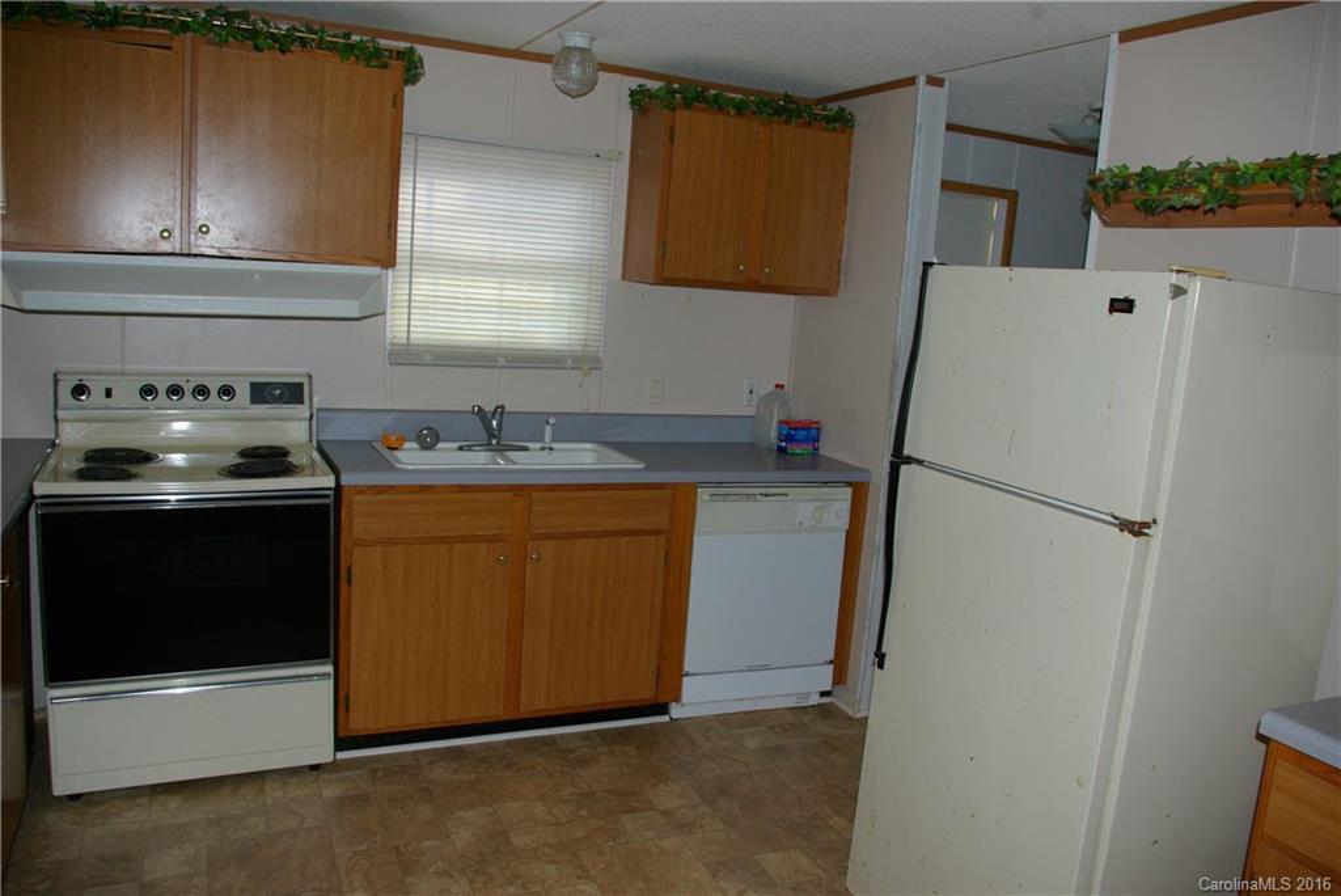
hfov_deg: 67.4
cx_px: 670
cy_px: 448
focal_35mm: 27
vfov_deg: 48.0
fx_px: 1006
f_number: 6.7
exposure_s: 1/30
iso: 400
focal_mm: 18
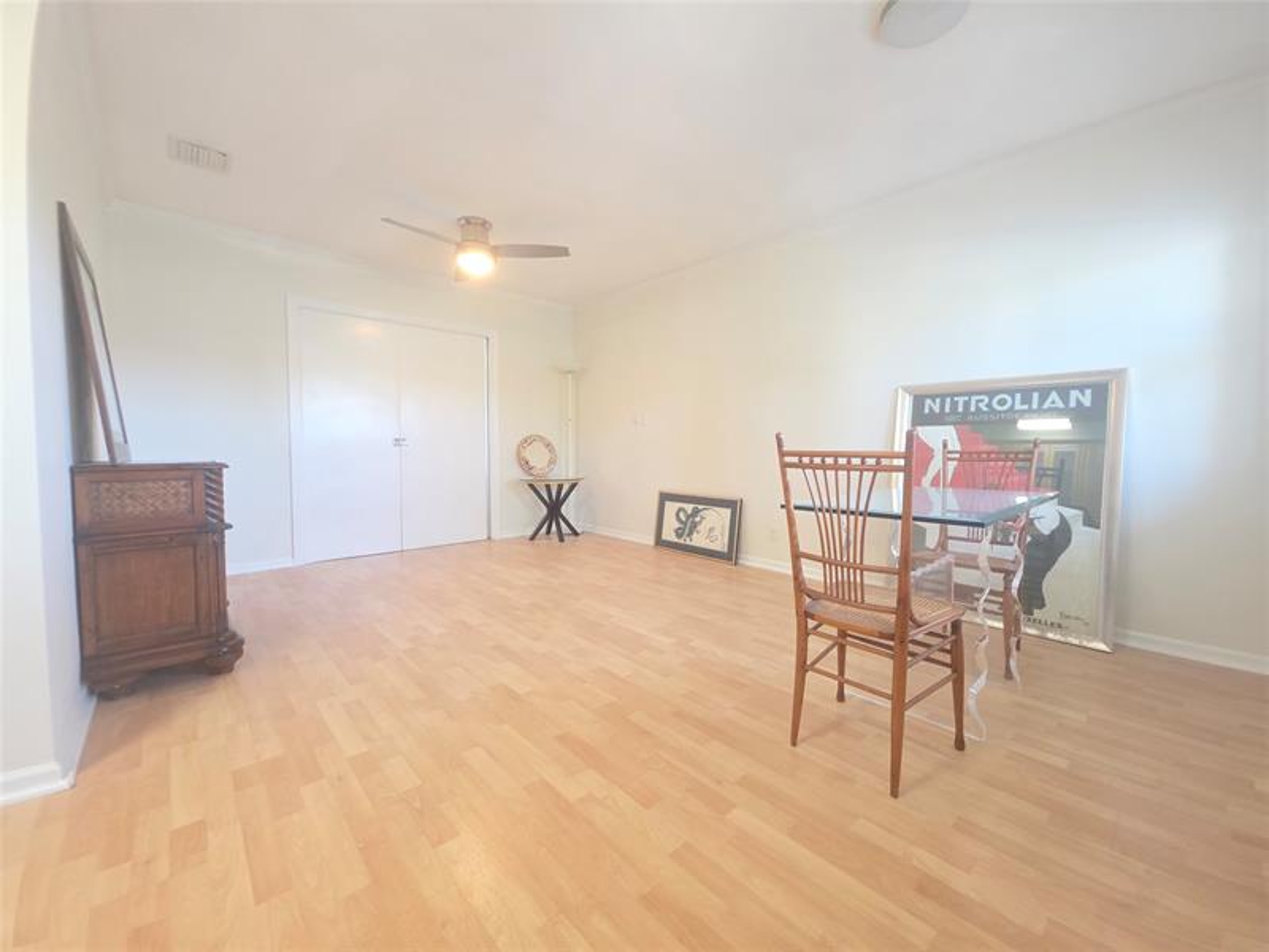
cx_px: 634
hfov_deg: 106.2
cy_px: 476
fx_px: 477
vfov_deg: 89.9
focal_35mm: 13
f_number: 1.9
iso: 400
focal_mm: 2.2
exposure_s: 1/60
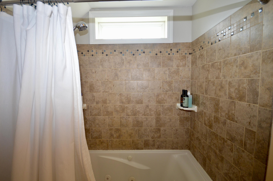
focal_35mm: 15
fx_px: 114
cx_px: 136
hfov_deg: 100.4
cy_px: 90
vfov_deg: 77.2
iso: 400
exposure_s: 1/80
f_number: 4.5
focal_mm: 10
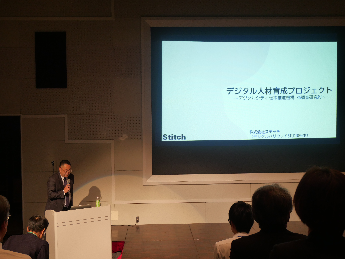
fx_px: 439
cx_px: 172
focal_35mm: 44
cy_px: 130
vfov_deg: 32.9
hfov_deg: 42.9
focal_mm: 22
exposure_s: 1/60
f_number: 4.9
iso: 500
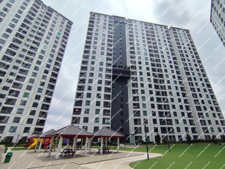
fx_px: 104
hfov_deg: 94.5
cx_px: 112
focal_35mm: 16
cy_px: 84
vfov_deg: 78.1
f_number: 2.2
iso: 50
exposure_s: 1/4501
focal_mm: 1.65
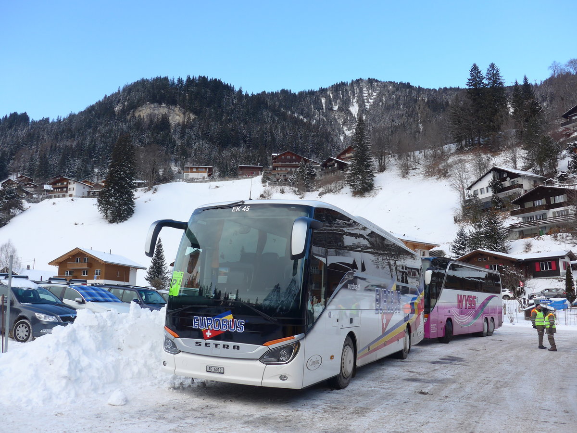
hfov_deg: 61.7
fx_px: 483
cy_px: 216
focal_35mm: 29
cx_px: 288
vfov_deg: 48.2
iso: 80
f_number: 2.8
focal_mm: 6
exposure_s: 1/320
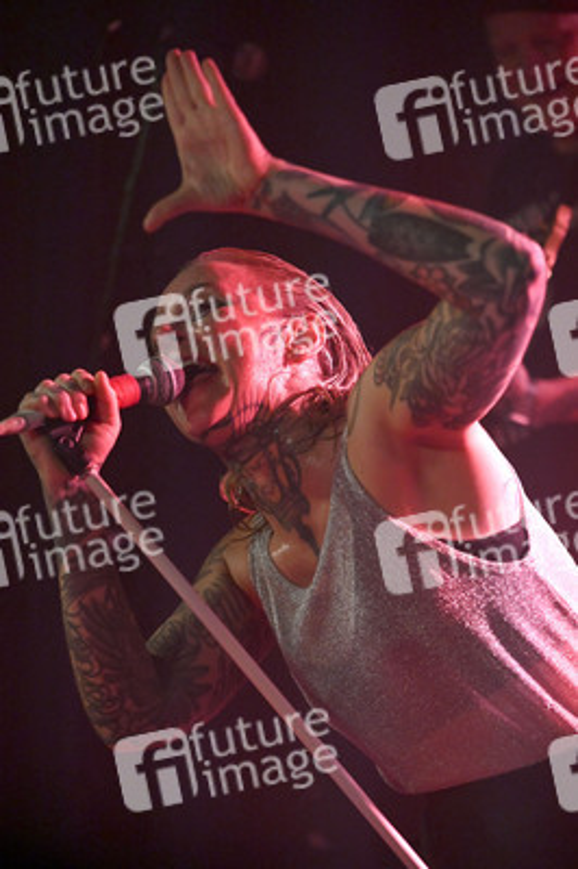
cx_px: 289
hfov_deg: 11.8
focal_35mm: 116
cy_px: 434
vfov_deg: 17.7
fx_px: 2798
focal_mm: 116
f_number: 2.8
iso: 6400
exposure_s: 1/500
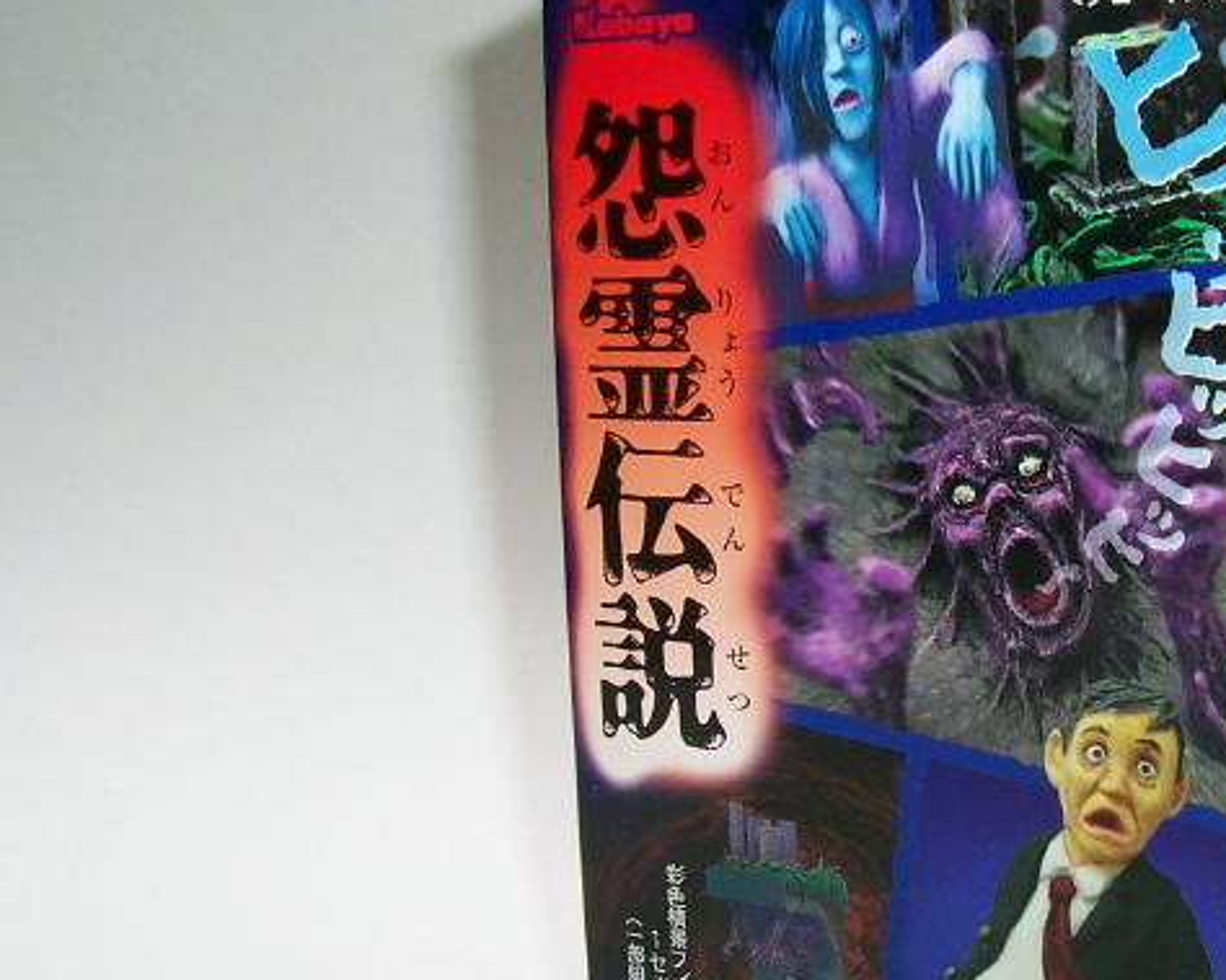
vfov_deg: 25.0
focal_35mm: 61
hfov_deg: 30.1
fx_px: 2213
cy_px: 561
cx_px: 1014
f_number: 5.6
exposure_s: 1/180
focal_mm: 5.6
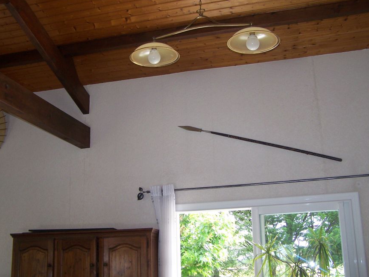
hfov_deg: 42.9
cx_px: 185
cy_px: 136
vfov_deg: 32.9
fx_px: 469
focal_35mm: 44
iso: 80
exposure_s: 1/60
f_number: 2.8
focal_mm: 6.3
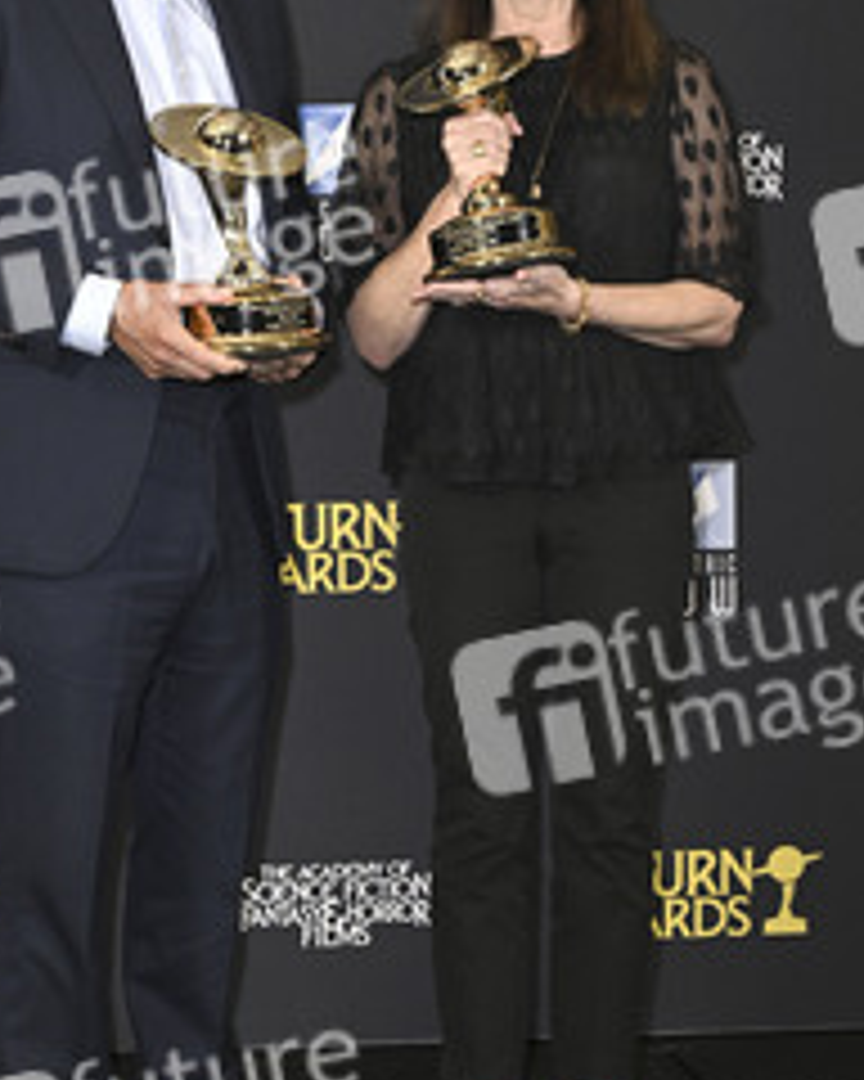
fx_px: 2493
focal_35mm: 78
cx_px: 274
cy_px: 464
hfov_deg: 19.6
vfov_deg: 24.4
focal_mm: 50
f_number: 5.6
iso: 2000
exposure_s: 1/320
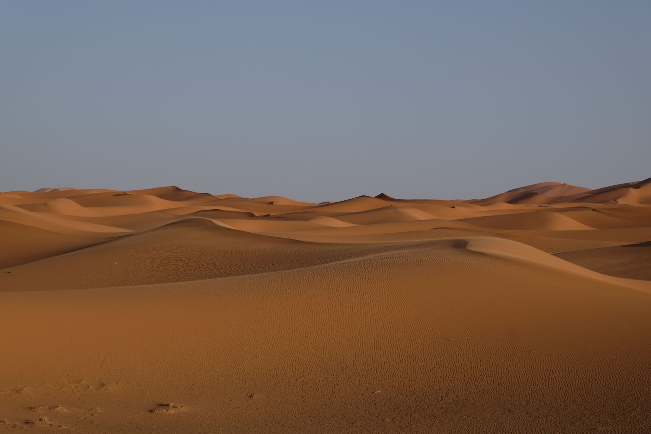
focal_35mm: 83
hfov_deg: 24.5
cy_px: 217
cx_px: 326
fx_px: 1501
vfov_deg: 16.5
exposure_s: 1/550
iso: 200
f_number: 8
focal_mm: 55
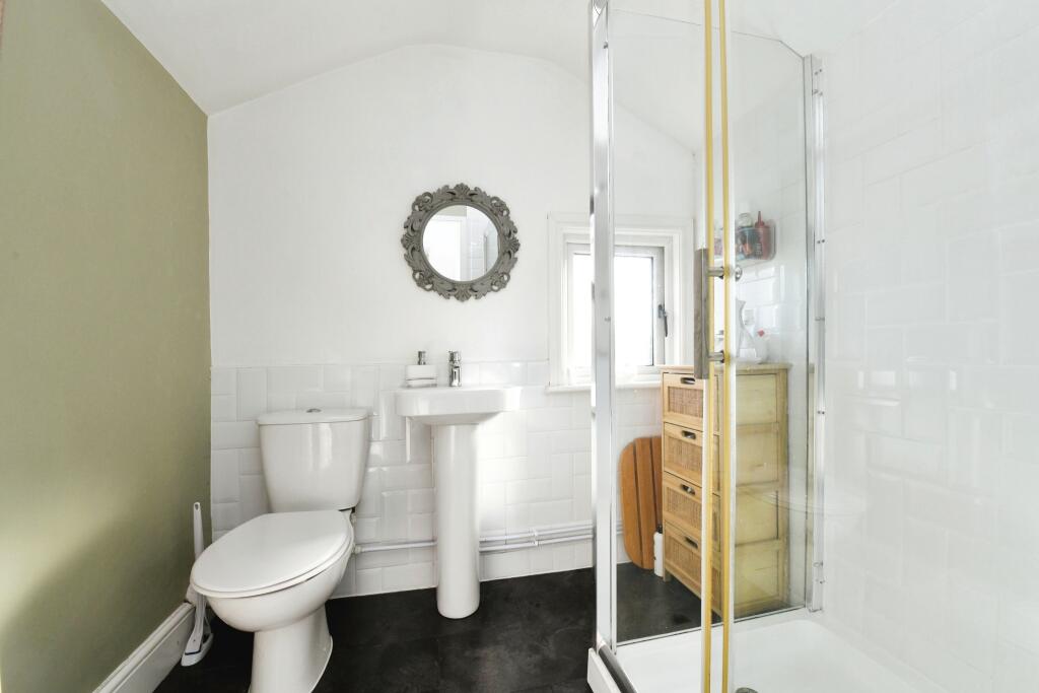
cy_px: 346
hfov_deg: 104.2
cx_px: 520
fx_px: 404
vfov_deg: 81.2
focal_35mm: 14
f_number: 10
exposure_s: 1/125
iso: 800
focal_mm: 14
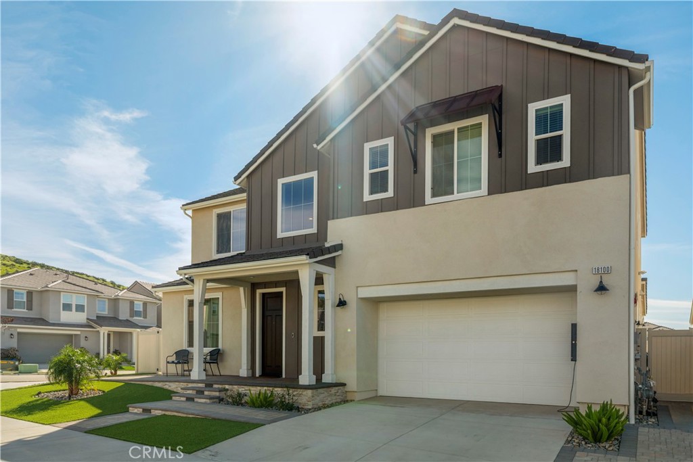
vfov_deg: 51.7
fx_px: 477
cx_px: 346
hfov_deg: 71.9
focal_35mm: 25
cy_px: 231
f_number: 8
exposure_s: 1/320
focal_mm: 24.8
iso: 400
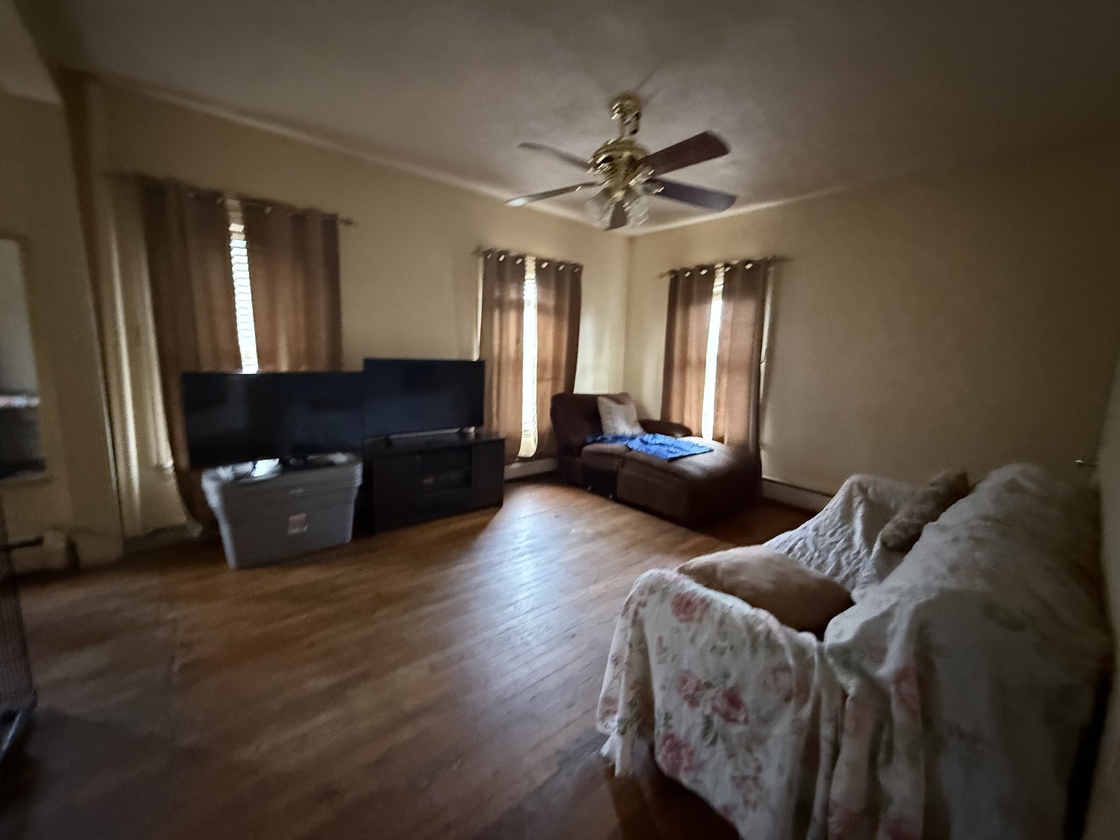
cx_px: 560
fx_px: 453
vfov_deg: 85.7
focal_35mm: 14
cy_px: 420
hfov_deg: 102.1
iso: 1000
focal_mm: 2.22
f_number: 2.2
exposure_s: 1/33
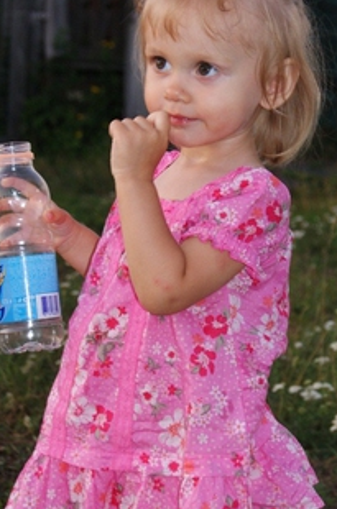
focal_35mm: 109
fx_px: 1539
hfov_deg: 12.5
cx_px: 189
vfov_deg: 18.8
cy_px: 218
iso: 400
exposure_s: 1/80
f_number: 5.6
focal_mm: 50
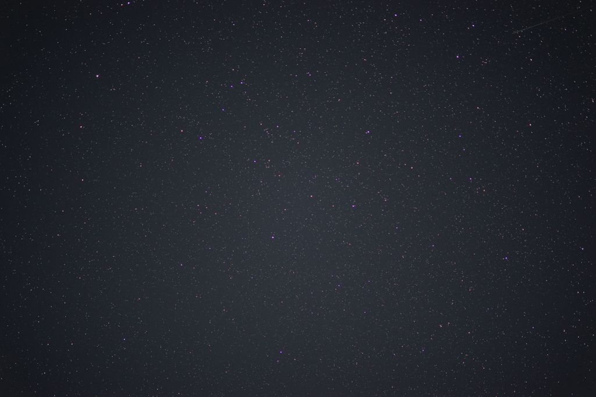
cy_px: 198
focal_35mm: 85
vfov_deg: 16.1
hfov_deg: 23.9
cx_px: 298
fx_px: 1407
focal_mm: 85
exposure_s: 21
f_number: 1.4
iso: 800
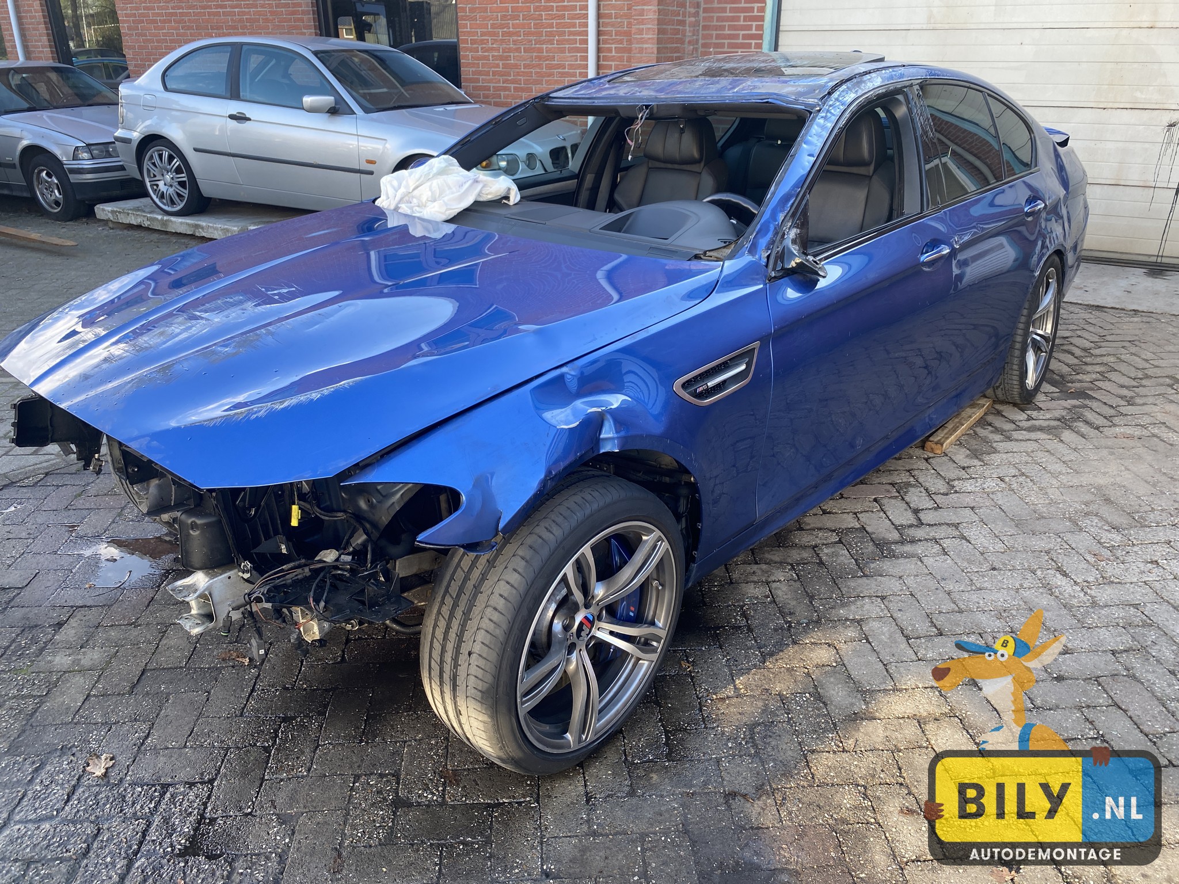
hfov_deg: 67.3
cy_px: 442
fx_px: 886
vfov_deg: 53.1
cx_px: 590
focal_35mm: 26
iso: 40
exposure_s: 1/121
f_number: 1.8
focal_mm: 4.25
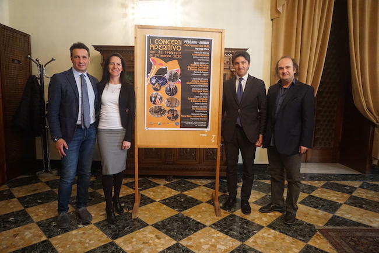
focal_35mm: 24
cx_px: 190
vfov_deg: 53.1
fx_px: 253
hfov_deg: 73.8
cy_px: 126
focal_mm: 16
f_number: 3.5
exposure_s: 1/80
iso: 3200
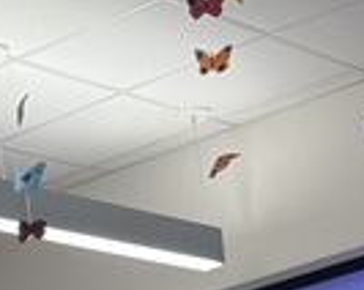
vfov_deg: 7.3
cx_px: 25
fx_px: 1947
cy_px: 955
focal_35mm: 181
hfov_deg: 10.6
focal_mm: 6.76
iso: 100
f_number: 1.78
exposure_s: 1/120
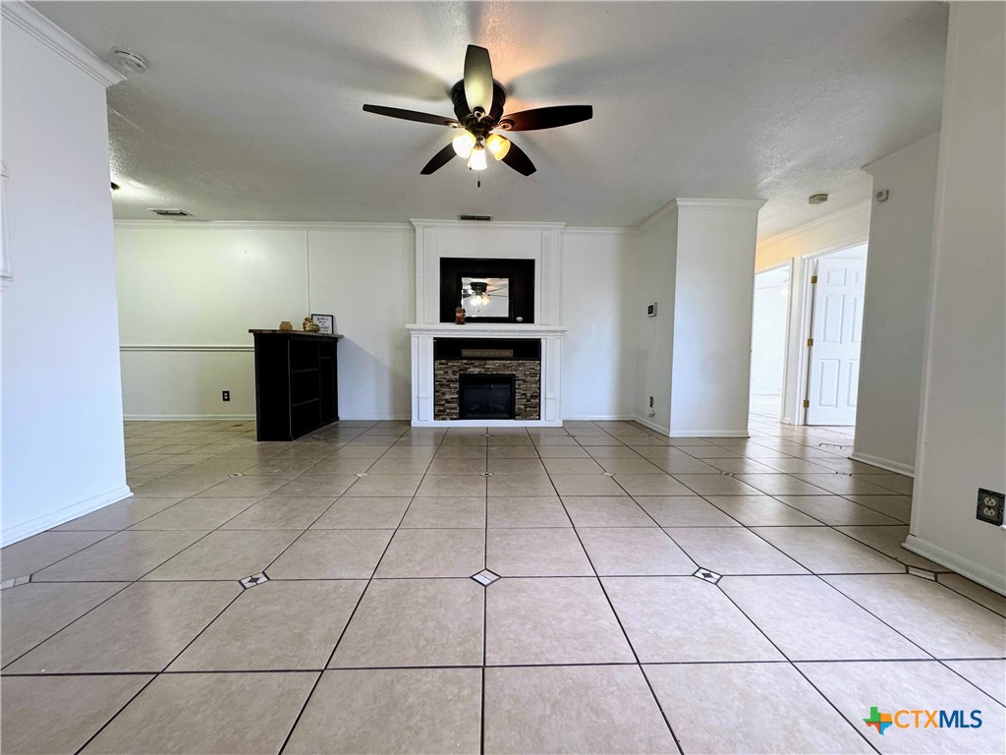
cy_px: 378
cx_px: 503
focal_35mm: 14
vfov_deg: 85.7
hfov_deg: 102.1
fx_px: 407
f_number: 2.2
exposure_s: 1/60
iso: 200
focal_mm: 2.22
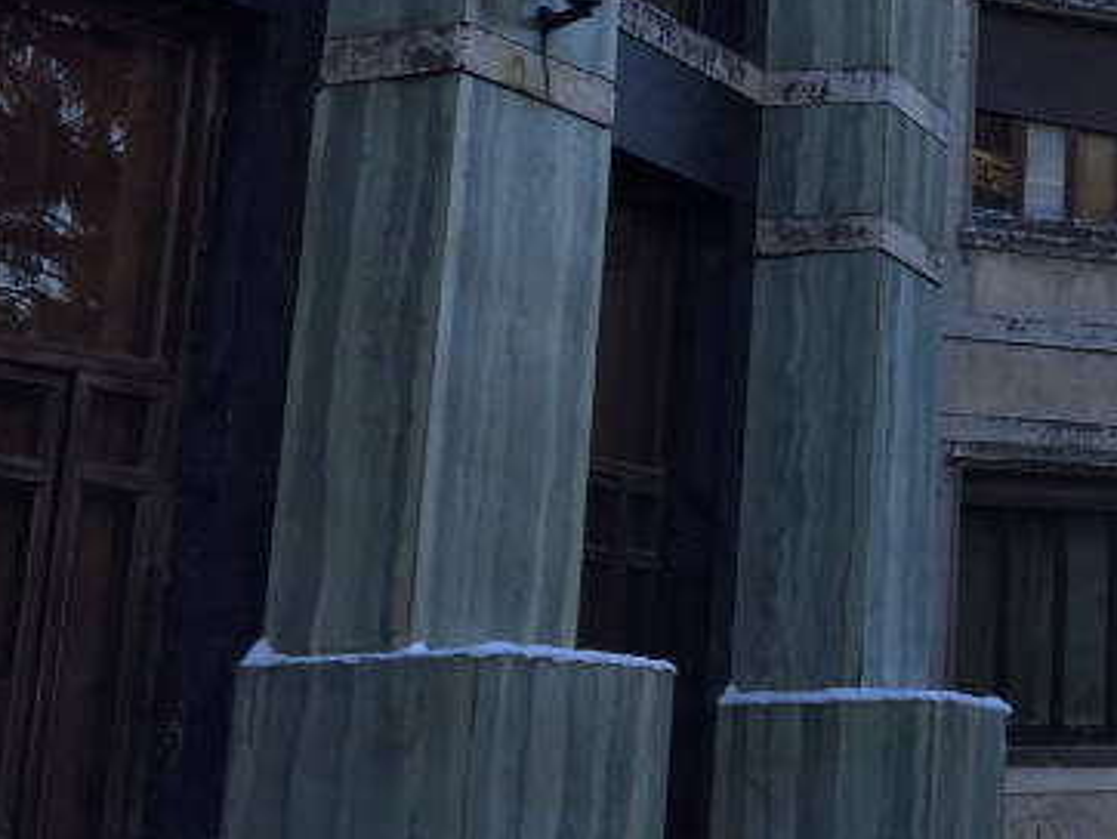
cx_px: 1564
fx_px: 2648
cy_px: 133
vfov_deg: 17.8
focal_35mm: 82
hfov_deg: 21.0
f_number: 2.2
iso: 32
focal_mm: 4.15
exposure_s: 1/276
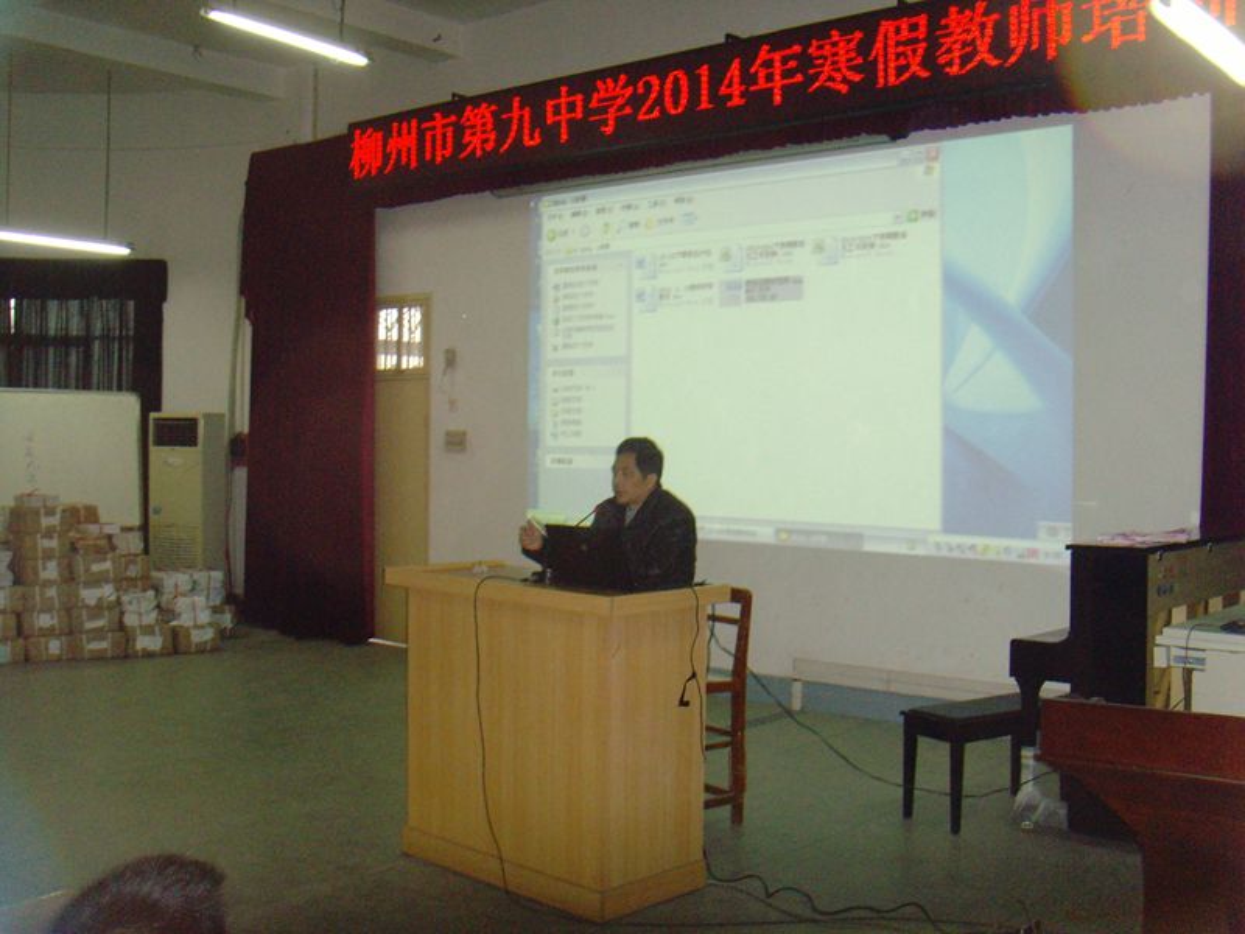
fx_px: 1403
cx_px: 622
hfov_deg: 47.9
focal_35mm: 39
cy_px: 467
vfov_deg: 36.8
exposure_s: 1/45
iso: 400
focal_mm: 6.6
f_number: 3.5
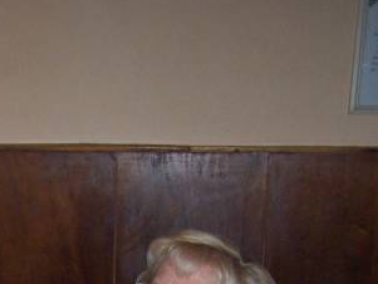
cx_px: -112
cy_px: 351
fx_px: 1103
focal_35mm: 101
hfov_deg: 18.2
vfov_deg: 14.2
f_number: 2.8
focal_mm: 6.3
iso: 140
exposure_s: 1/60
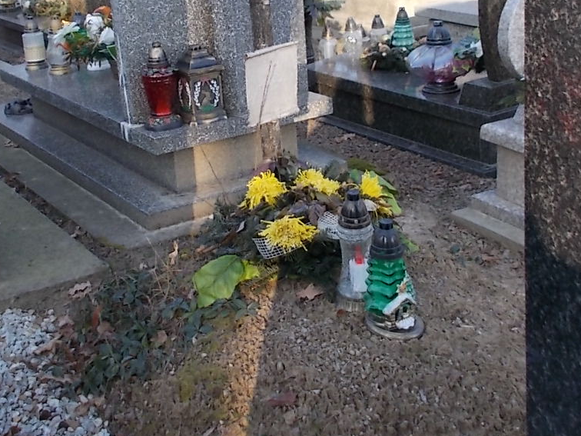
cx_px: 241
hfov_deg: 34.8
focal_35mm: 55
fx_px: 923
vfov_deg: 25.9
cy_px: 65
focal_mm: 4.6
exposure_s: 1/200
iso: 80
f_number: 3.2
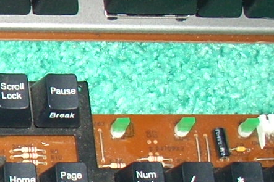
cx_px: -272
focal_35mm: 178
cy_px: 104
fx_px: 1354
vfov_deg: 7.7
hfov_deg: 10.6
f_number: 2.8
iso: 64
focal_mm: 6.2
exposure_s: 1/60
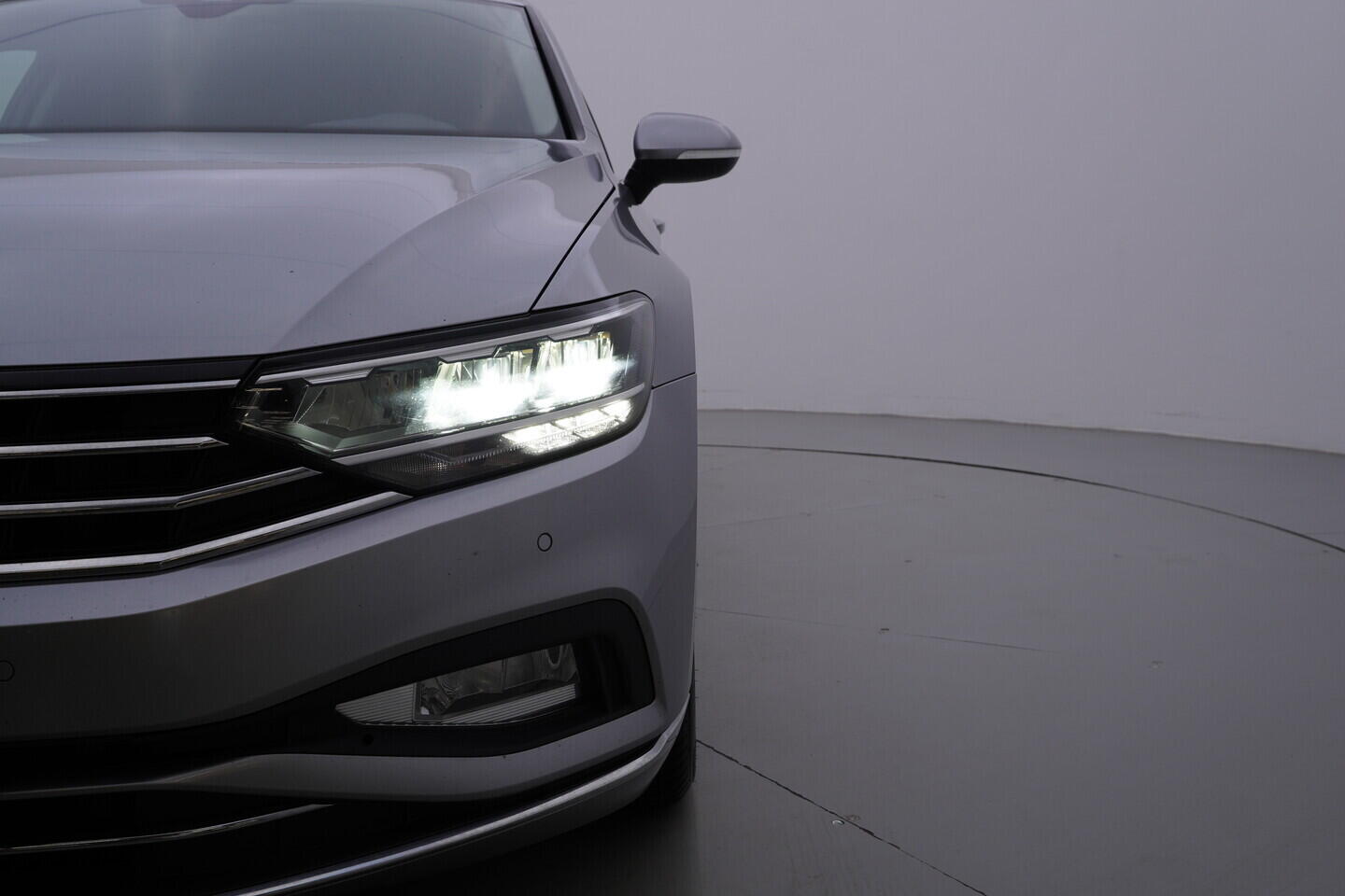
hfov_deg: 53.1
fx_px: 1345
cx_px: 672
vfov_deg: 36.9
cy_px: 448
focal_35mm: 36
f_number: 5.6
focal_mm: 24
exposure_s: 1/160
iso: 125
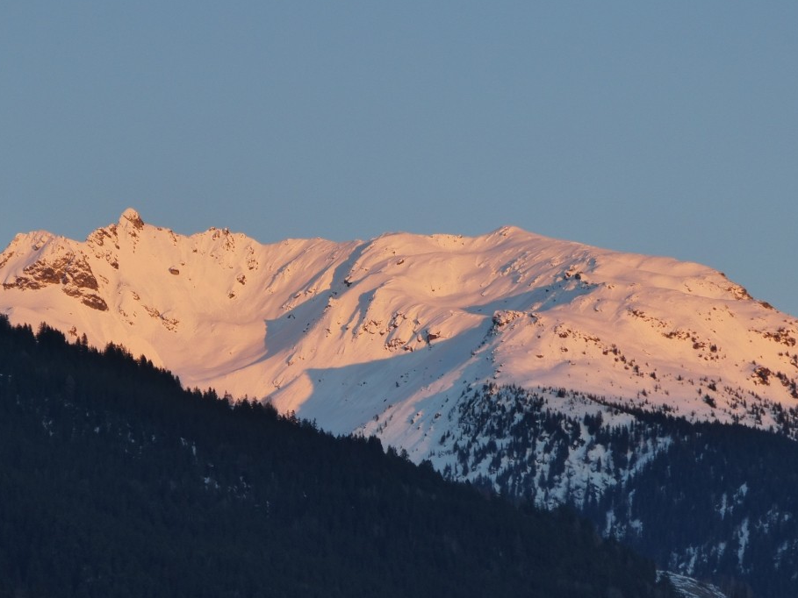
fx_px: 7032
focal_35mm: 305
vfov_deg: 4.9
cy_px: 340
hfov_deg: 6.5
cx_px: 324
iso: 80
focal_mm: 41.4
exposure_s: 1/100
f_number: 5.6
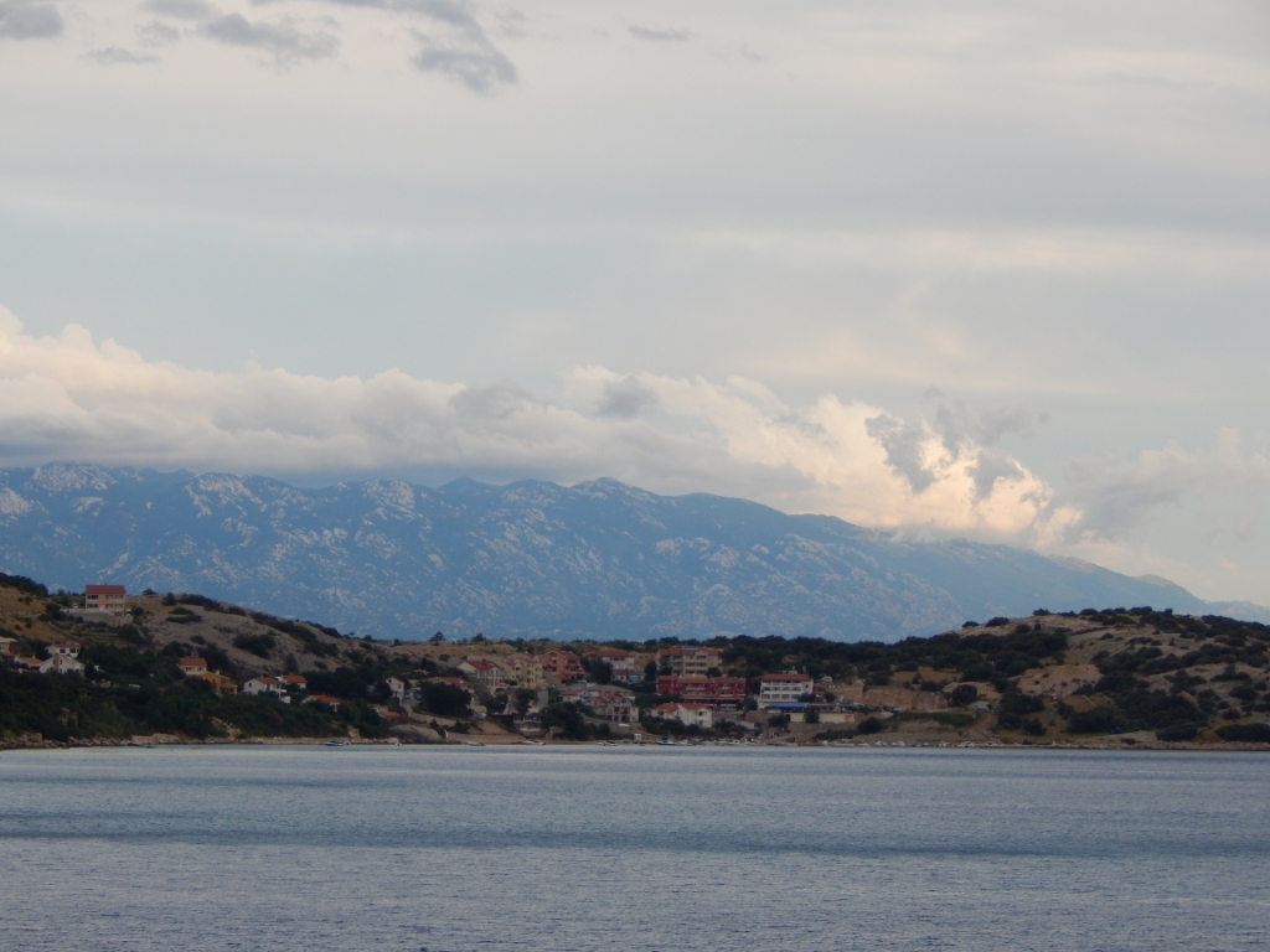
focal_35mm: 141
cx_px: 635
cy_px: 476
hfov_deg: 14.0
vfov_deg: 10.5
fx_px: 5173
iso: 125
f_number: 4.9
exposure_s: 1/200
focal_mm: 25.3
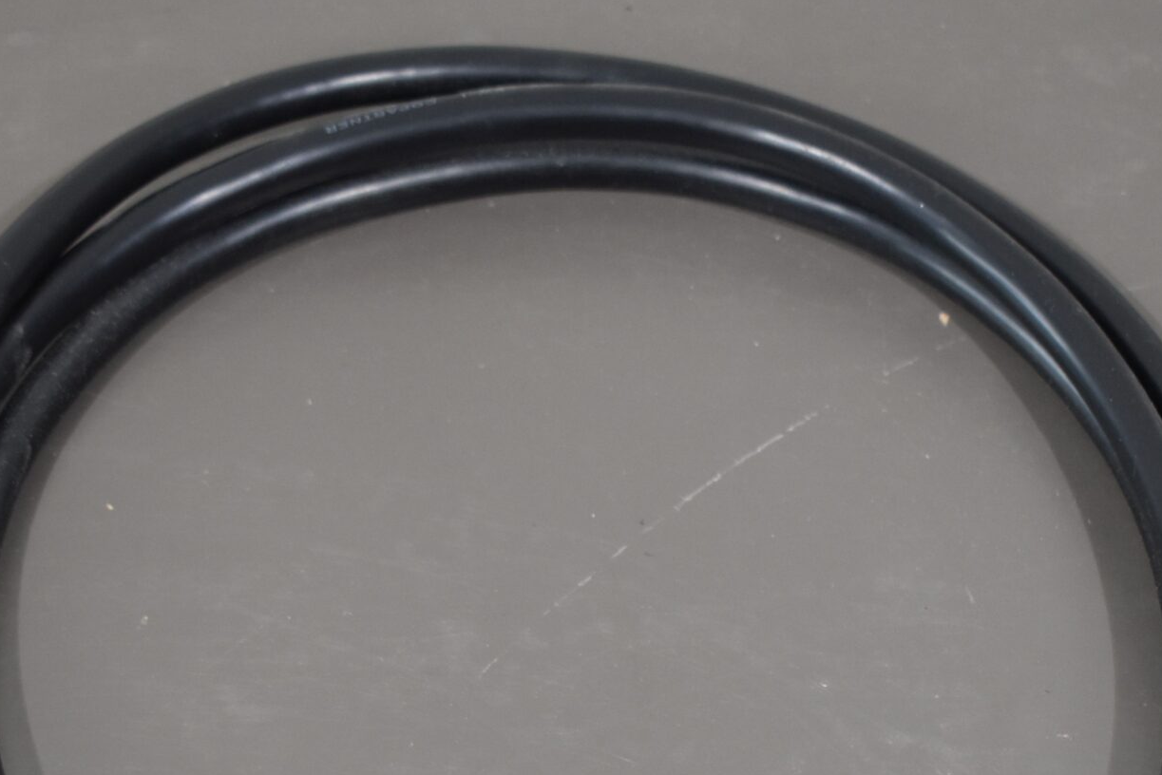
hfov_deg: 18.1
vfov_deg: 12.0
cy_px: 790
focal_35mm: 113
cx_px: 688
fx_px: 3648
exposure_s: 1/125
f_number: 4.8
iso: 900
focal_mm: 36
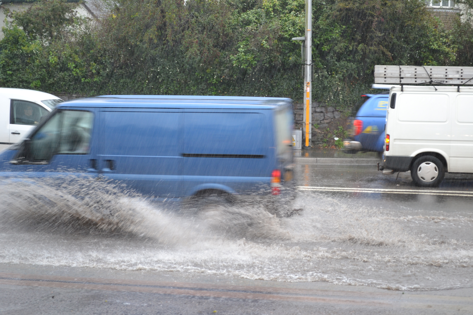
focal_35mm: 82
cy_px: 158
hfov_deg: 24.6
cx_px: 236
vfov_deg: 16.6
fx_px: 1084
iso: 560
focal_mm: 55
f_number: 5.6
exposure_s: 1/60
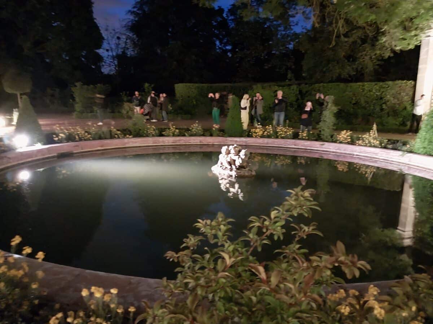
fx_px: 325
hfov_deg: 67.3
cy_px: 162
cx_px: 216
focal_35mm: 26
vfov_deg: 53.1
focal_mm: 4
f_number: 1.8
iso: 2000
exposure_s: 1/4
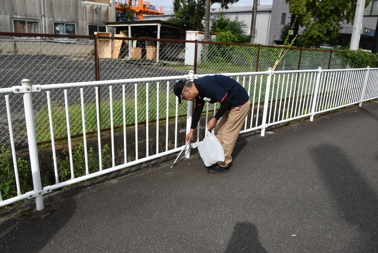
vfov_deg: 48.0
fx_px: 284
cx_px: 189
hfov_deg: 67.4
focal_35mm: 27
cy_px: 126
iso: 200
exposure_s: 1/320
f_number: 9
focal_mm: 18
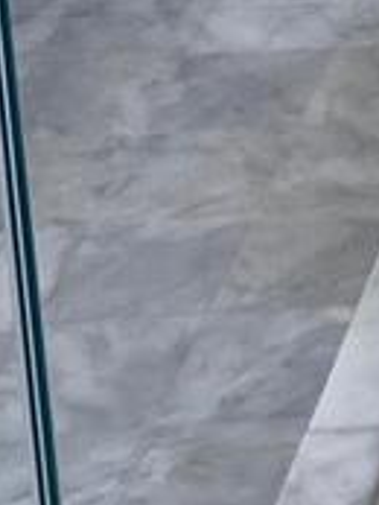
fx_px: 2624
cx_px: 1114
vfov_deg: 9.6
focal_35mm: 180
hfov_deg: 7.4
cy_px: -730
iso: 100
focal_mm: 4.25
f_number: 1.8
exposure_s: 1/120
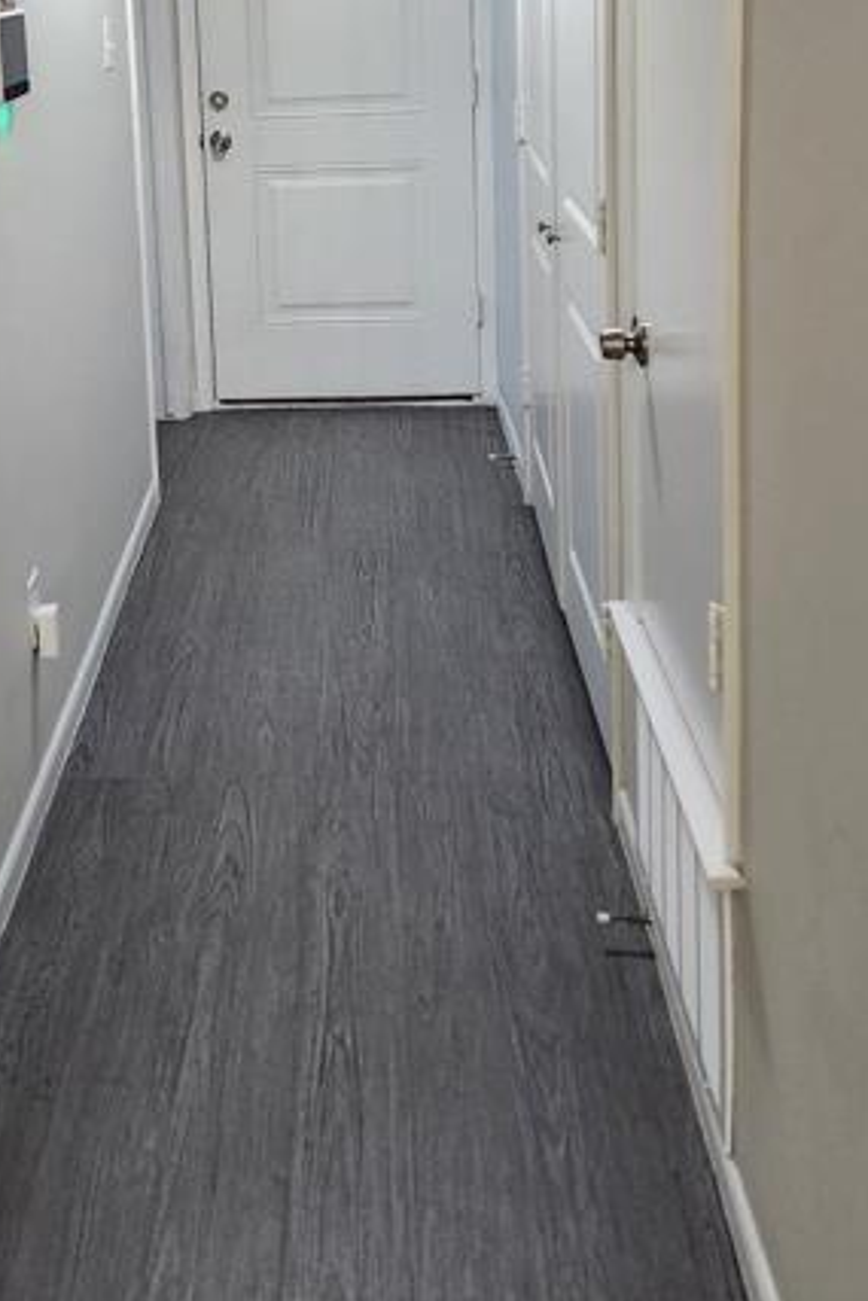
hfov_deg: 30.6
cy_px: 210
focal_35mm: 43
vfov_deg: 42.8
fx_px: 1554
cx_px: 195
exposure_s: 1/120
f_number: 1.8
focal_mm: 5.4
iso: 320
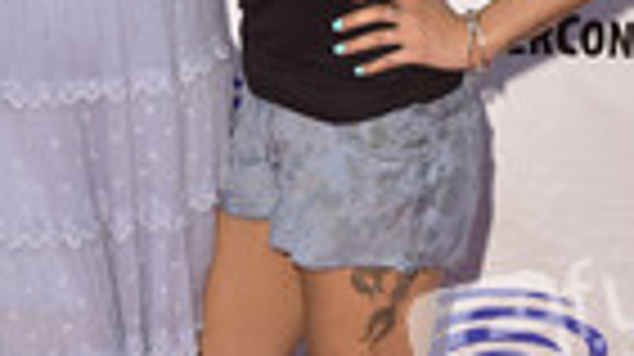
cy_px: 113
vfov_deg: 11.9
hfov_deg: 21.1
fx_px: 1696
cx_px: 232
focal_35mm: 101
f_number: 4.5
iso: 320
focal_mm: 34
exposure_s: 1/250
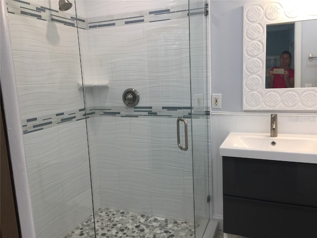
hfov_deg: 61.7
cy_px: 119
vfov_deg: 48.2
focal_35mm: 29
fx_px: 266
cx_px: 158
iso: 32
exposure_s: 1/40
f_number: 2.2
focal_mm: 4.15
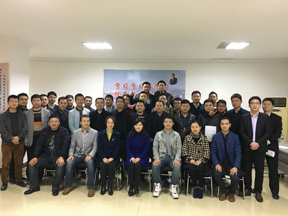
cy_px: 108
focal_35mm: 29
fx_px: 241
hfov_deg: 61.7
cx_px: 144
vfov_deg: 48.2
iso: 200
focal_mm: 4.15
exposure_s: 1/17
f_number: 2.2
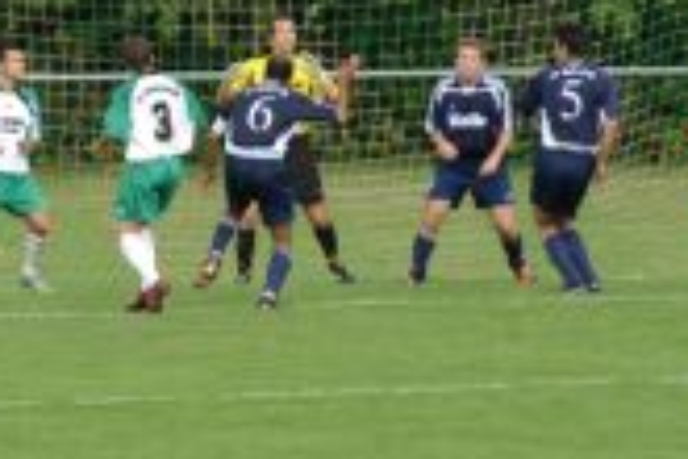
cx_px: 242
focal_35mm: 728
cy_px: 242
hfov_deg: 2.8
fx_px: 13912
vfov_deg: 1.9
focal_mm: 200
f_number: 5
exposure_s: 1/350
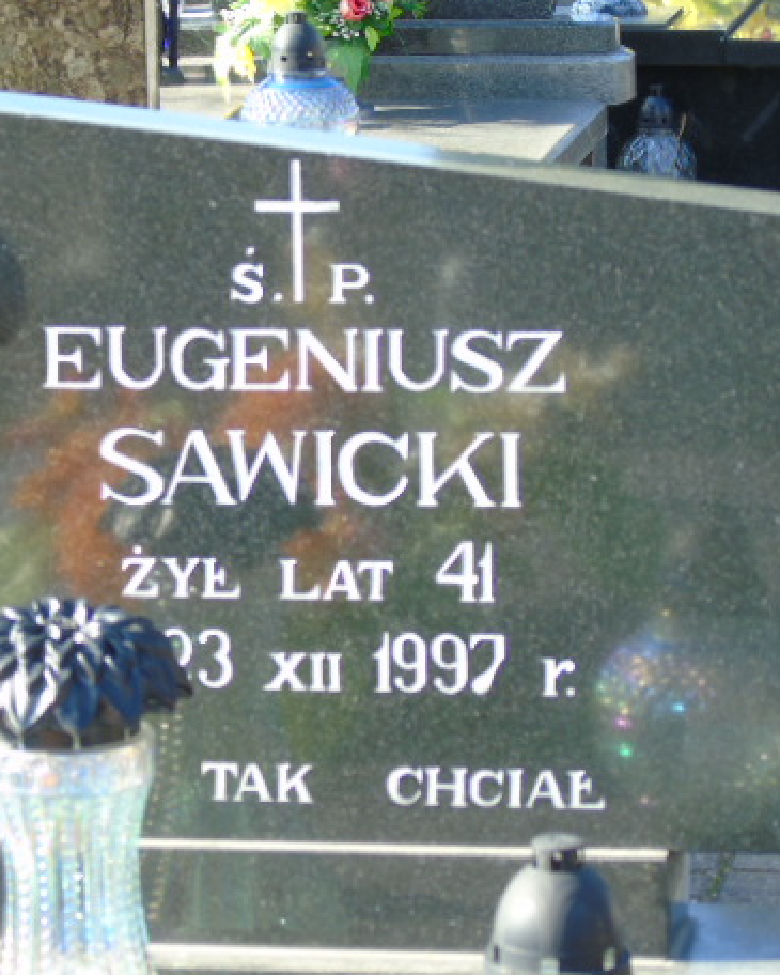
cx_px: 271
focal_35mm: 170
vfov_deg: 11.3
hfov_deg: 9.1
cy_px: 500
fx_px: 4904
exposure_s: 1/60
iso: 80
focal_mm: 22
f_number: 4.6
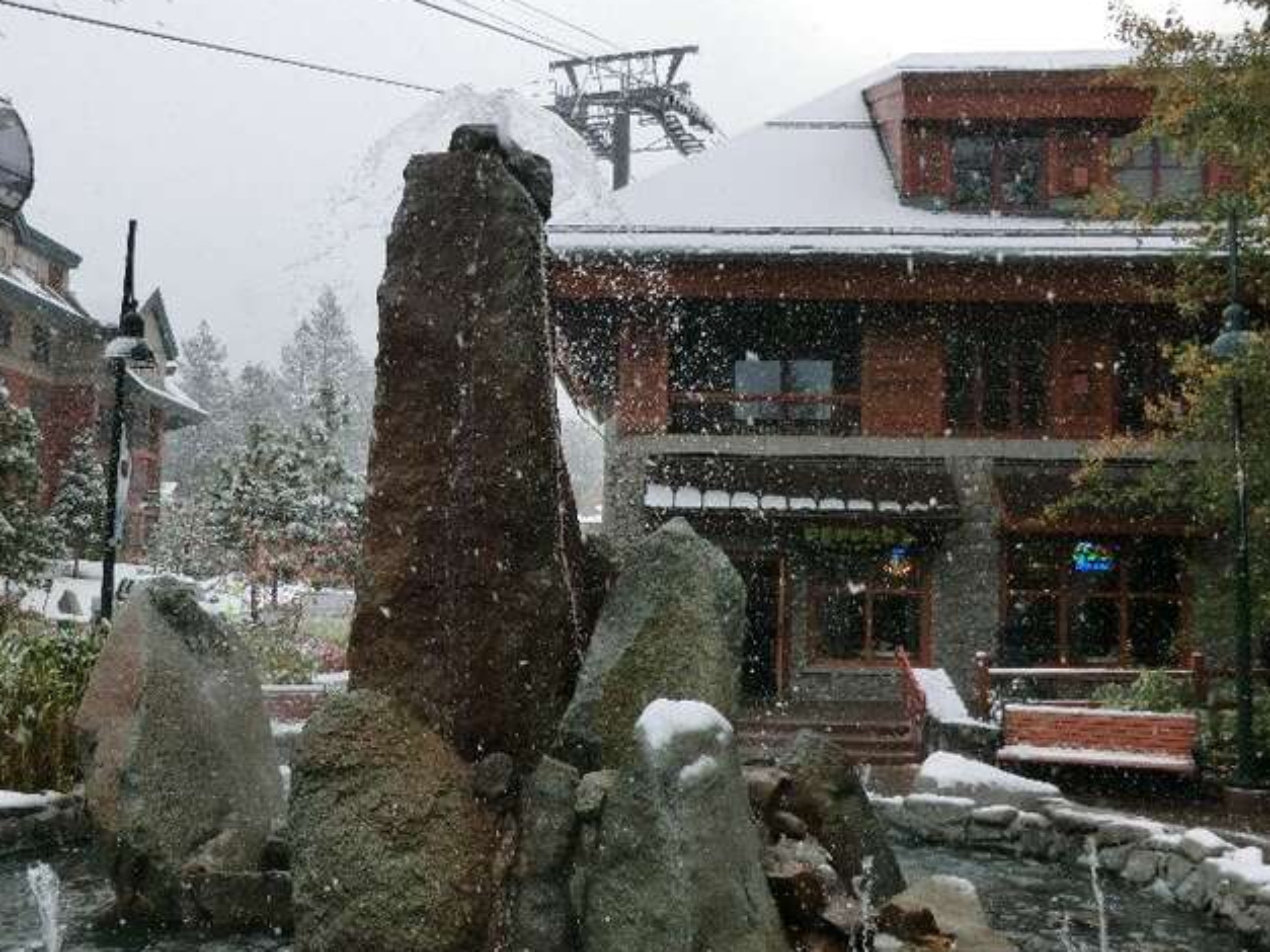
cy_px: 466
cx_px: 504
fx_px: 1357
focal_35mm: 37
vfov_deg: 38.7
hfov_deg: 49.8
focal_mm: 5.2
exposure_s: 1/500
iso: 80
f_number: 3.5
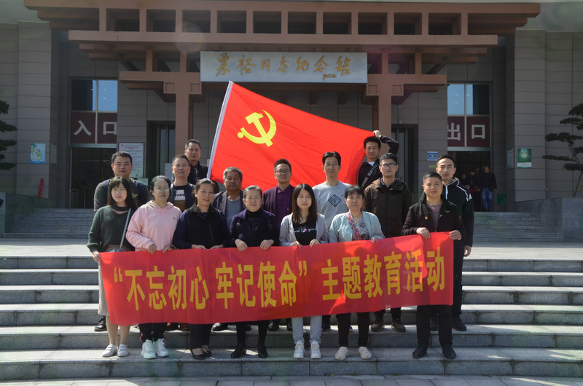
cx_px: 292
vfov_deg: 34.1
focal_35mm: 39
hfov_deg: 49.6
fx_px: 630
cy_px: 193
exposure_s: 1/250
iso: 180
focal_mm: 26
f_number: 8
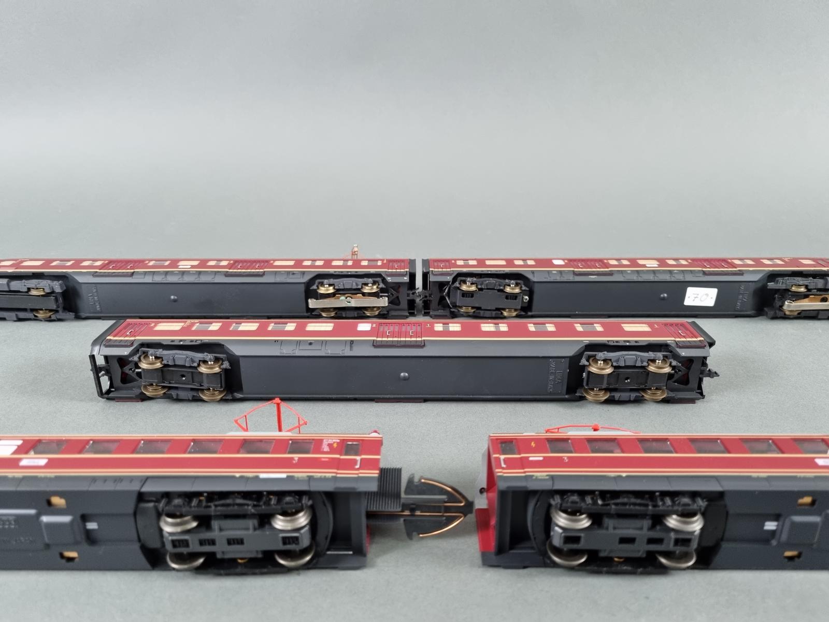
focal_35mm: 26
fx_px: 623
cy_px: 311
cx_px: 414
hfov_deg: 67.3
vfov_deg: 53.1
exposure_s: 1/50
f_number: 1.8
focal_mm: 5.4
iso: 400
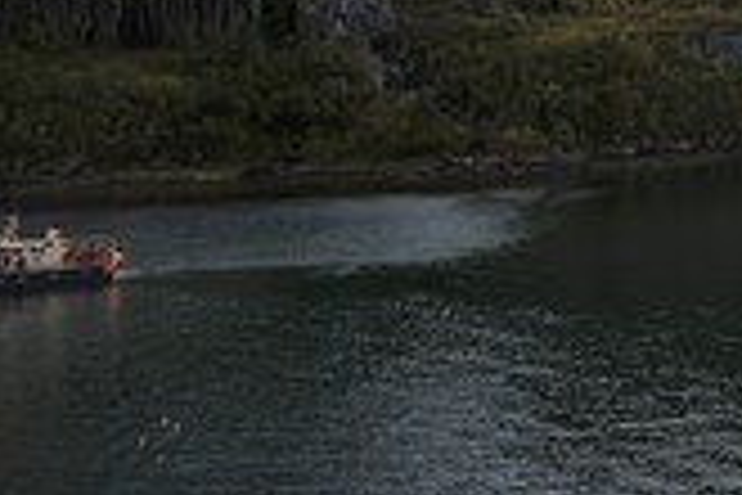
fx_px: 1525
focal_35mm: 74
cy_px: -117
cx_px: 576
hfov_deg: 26.9
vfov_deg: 17.5
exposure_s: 1/160
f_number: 9
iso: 200
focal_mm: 29
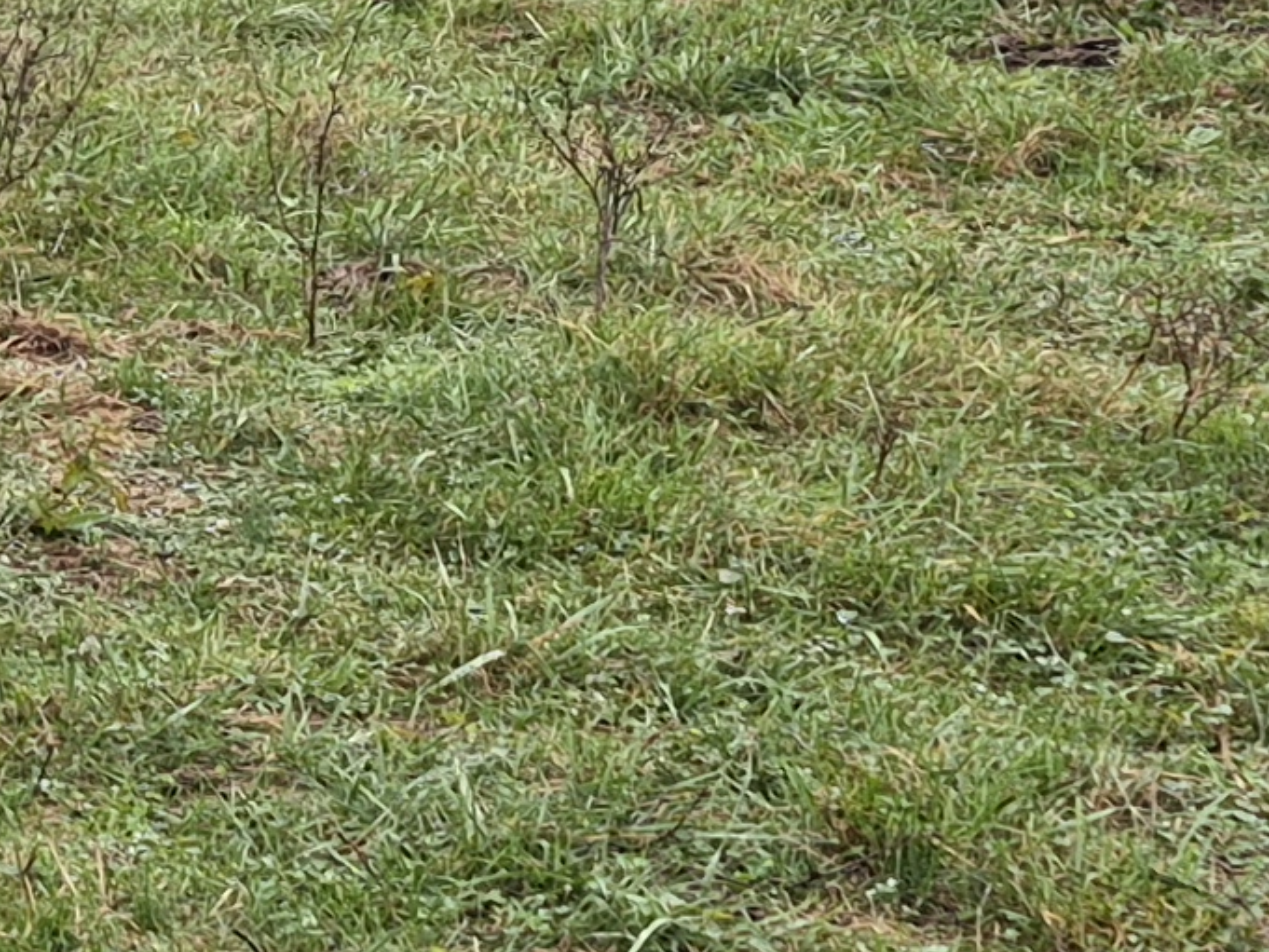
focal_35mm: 135
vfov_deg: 10.9
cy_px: -52
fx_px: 4950
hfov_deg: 13.5
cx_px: -788
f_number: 1.8
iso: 40
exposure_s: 1/180
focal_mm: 5.4
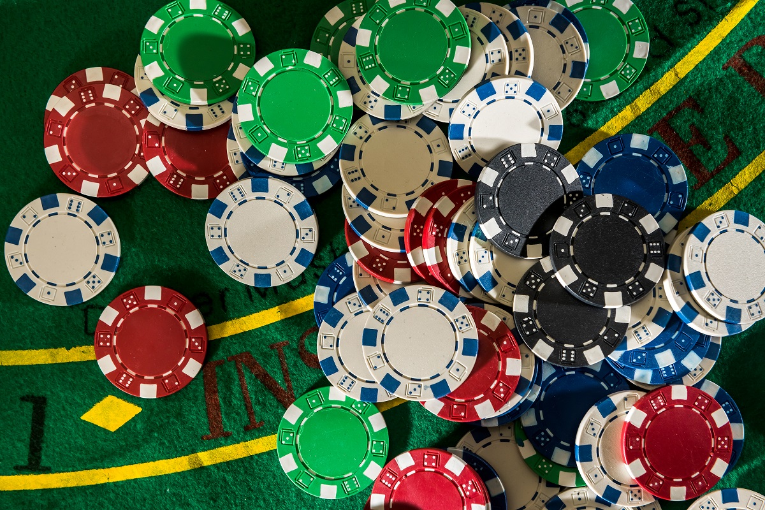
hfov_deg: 33.4
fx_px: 1275
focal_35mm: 60
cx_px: 382
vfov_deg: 22.6
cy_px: 255
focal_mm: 60
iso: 320
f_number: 7.1
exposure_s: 1/160
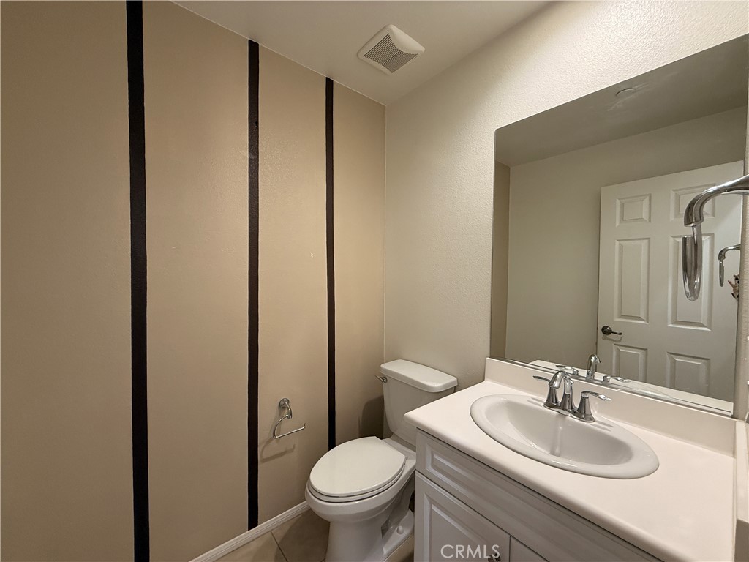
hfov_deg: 102.1
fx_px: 303
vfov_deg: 85.7
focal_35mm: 14
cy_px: 281
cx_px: 374
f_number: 2.2
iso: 250
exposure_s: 1/120
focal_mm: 2.22
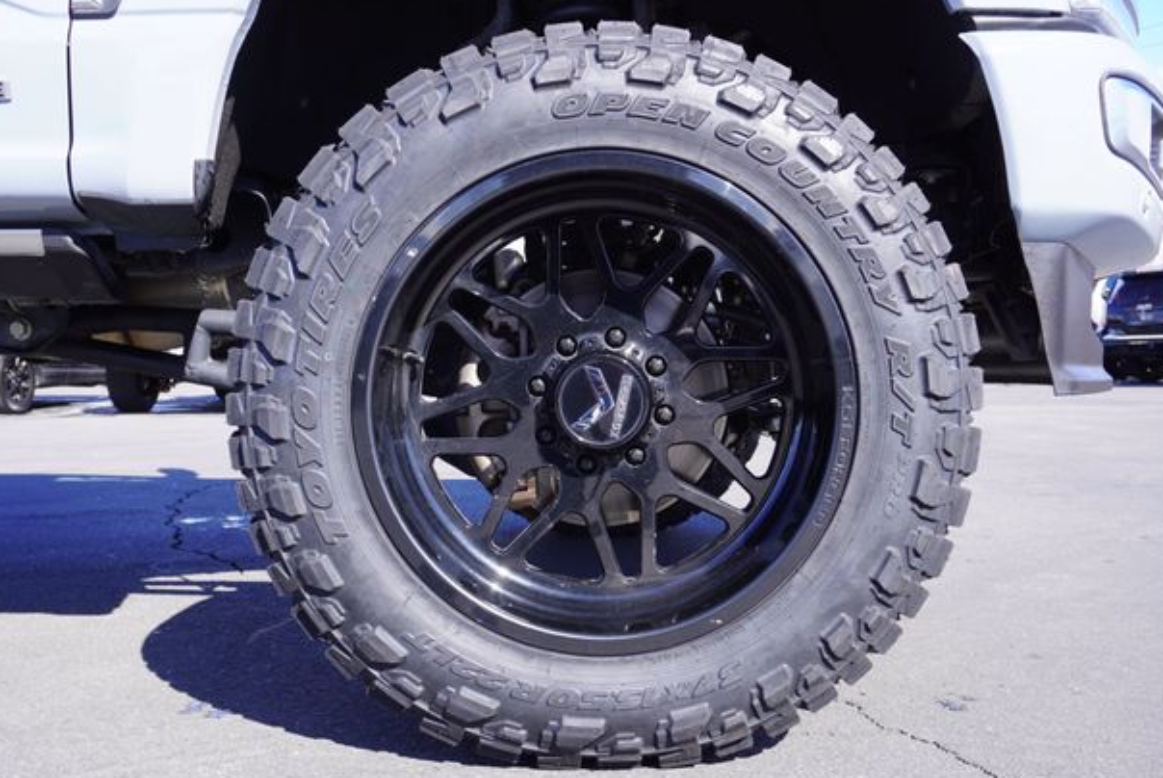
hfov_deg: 52.4
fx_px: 1181
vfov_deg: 36.4
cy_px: 399
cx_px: 560
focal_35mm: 37
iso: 100
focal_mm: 23
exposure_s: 1/100
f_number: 7.1
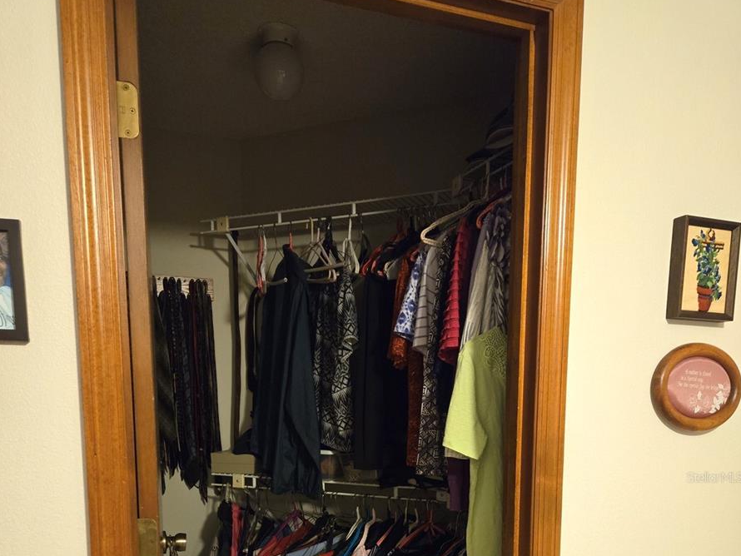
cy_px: 477
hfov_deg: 58.3
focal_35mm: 31
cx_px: 371
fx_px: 664
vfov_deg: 42.5
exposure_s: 1/40
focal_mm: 5.4
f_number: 1.8
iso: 1600
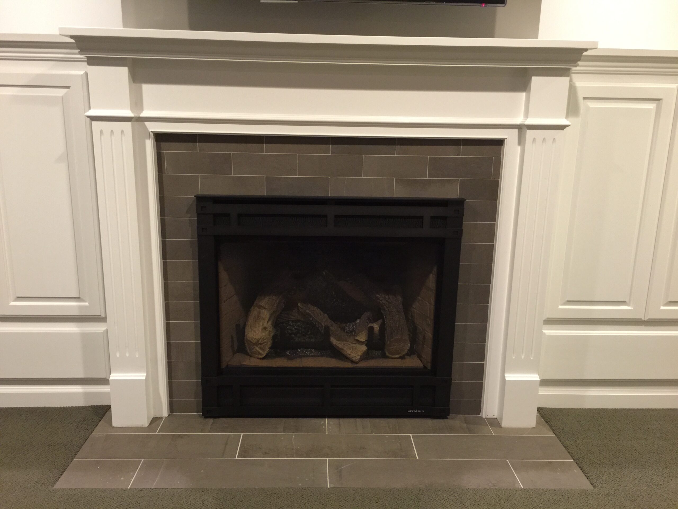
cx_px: 339
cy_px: 254
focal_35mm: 29
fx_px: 568
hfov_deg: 61.7
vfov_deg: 48.2
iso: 100
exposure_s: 1/4
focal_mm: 4.15
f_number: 2.2
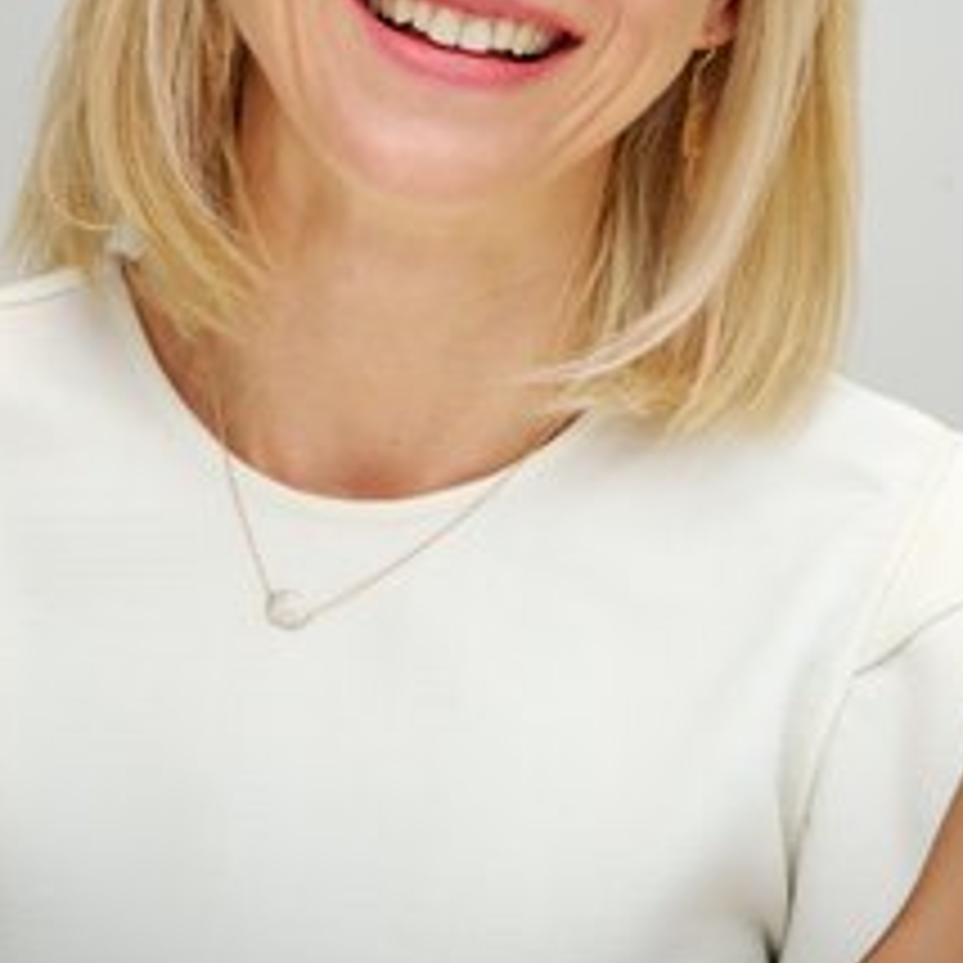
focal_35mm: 301
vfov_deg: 5.8
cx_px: 544
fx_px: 9474
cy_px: 86
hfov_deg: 5.8
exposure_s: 1/60
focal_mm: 190
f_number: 5.6
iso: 400
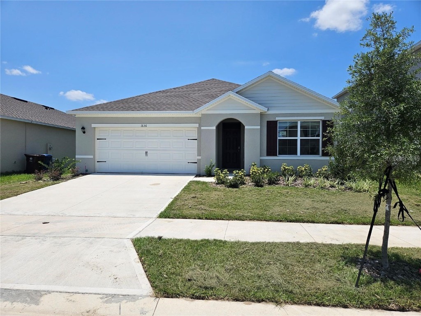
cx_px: 210
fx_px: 280
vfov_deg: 58.9
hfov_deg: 73.9
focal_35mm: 23
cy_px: 158
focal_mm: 5.4
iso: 25
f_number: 1.8
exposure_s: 1/3697
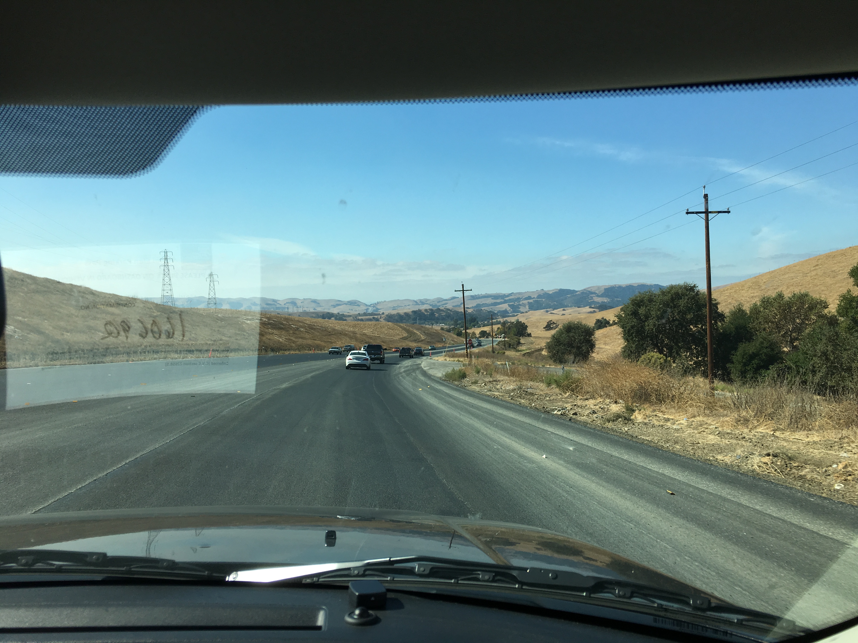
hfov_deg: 61.7
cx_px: 429
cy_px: 322
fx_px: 719
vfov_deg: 48.2
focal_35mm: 29
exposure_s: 1/1304
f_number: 2.2
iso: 25
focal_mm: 4.15
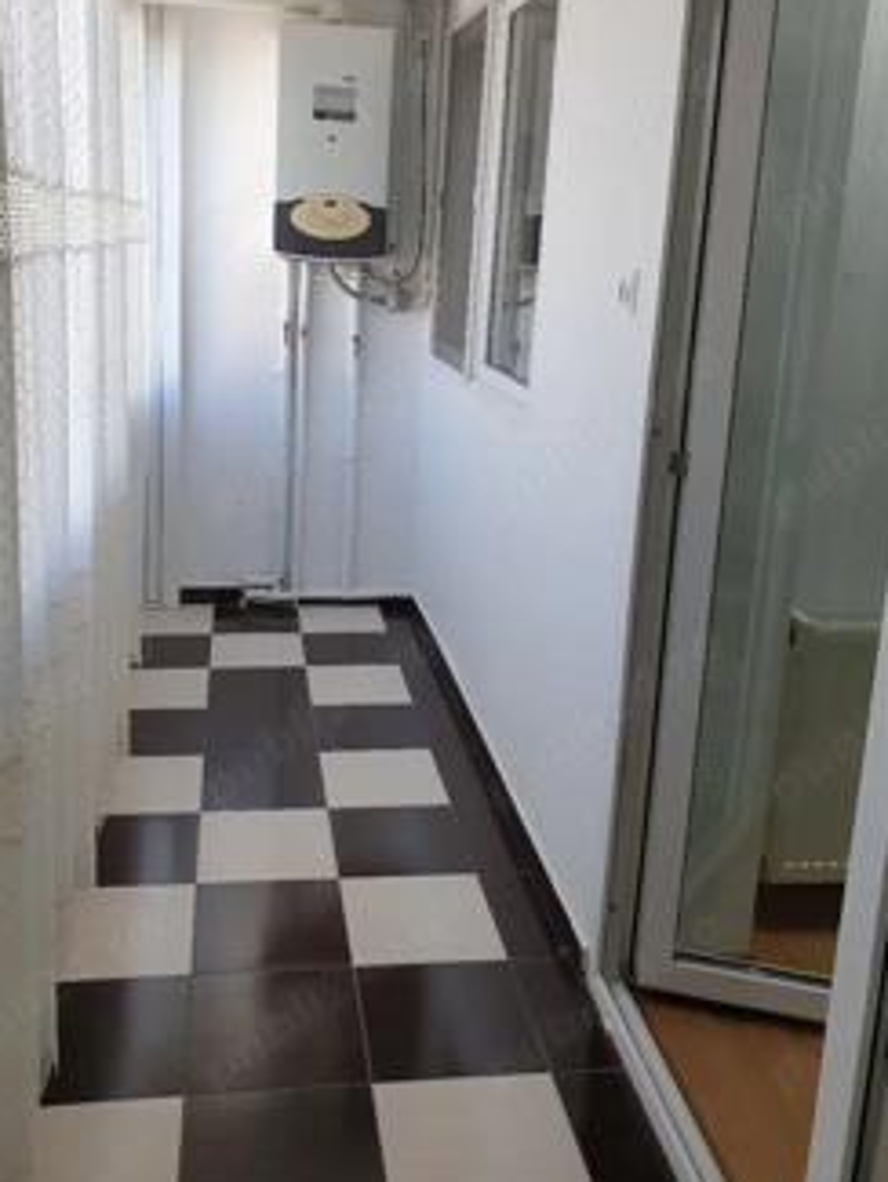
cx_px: 393
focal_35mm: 32
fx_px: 1094
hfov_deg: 44.1
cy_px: 476
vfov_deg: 56.4
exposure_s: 1/100
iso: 64
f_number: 2.4
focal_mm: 4.3
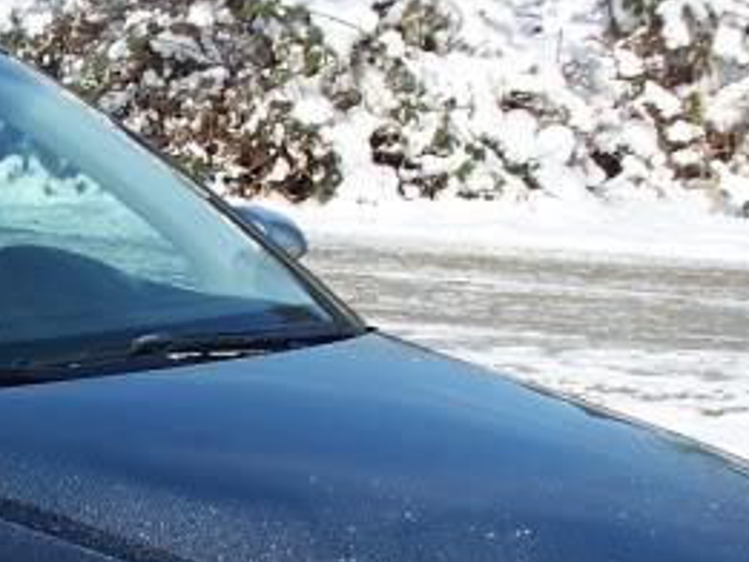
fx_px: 3052
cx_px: -241
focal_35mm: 141
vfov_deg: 10.4
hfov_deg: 13.5
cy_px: 591
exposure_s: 1/640
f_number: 2.8
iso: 64
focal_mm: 7.54
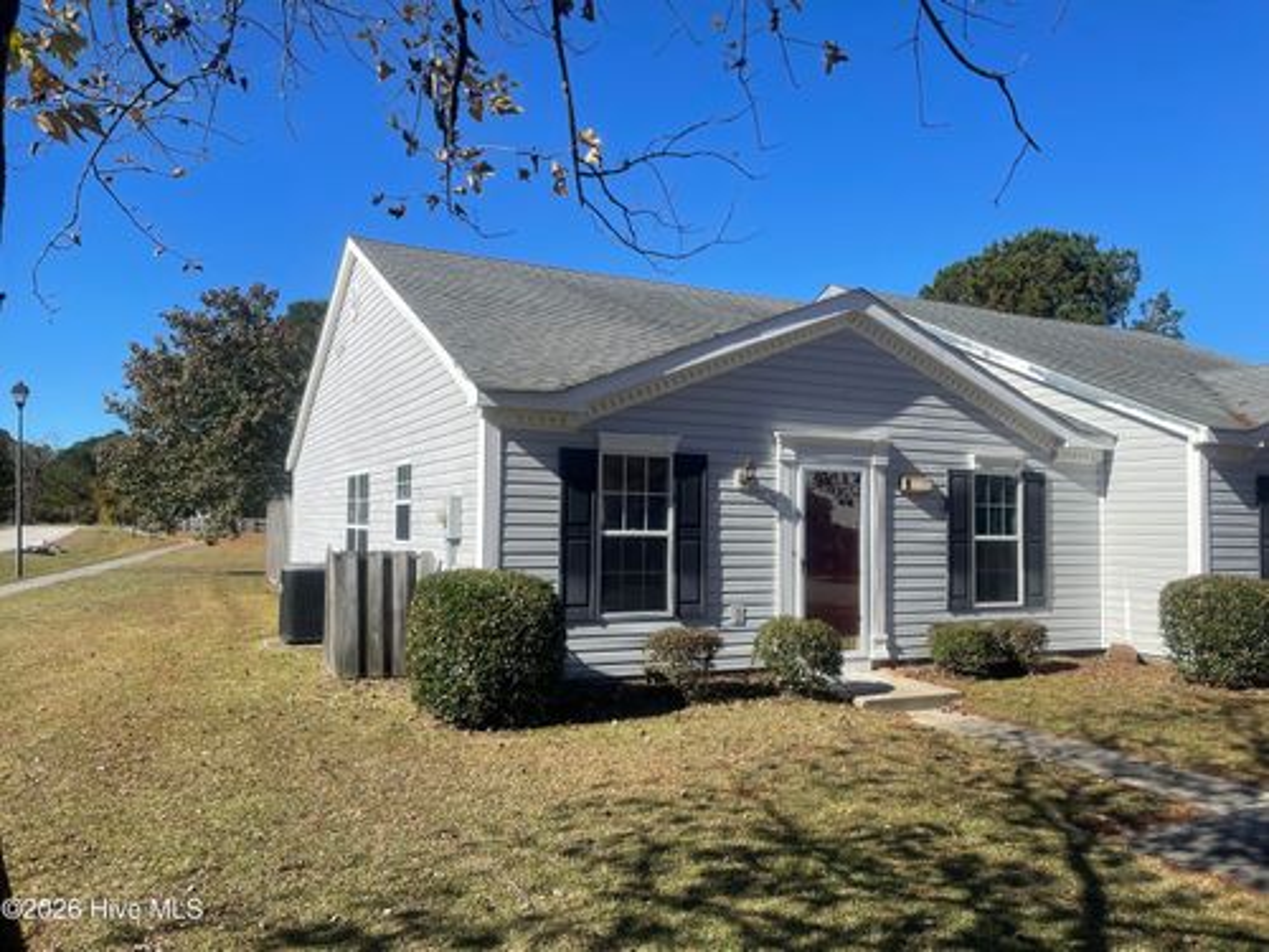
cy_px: 476
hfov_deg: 69.4
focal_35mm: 25
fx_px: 916
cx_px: 634
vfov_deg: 54.9
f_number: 1.6
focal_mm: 5.1
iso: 32
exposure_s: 1/3165
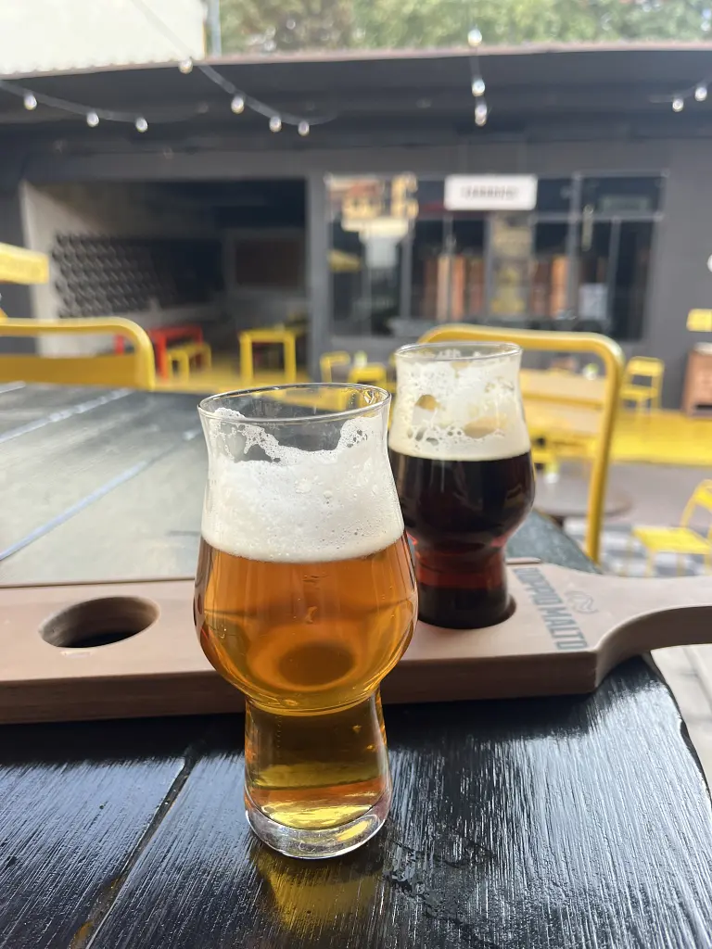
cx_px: 356
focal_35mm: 26
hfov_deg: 53.1
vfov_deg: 67.3
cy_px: 474
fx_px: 713
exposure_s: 1/122
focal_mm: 5.1
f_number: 1.6
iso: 40
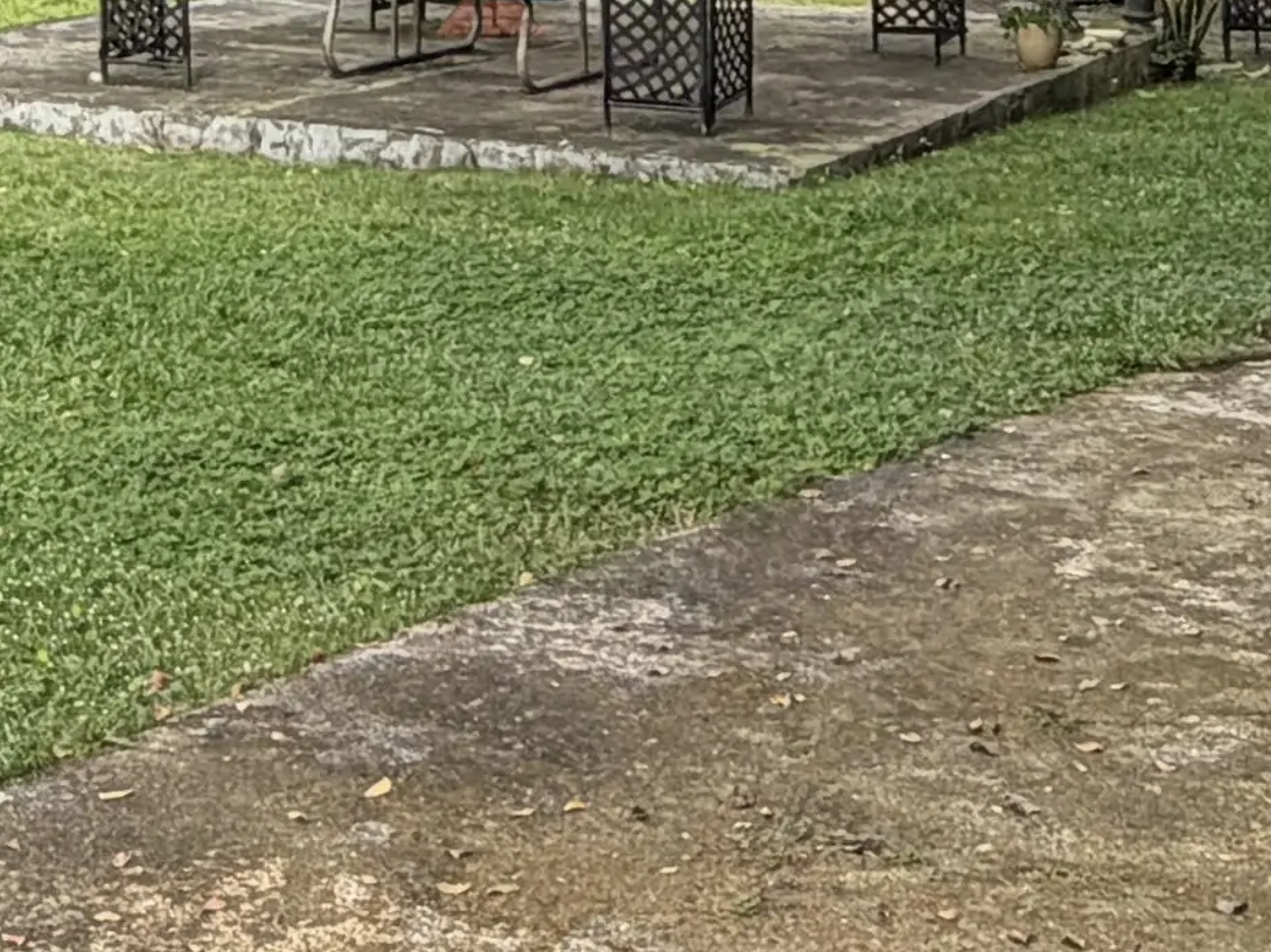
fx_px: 3157
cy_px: -452
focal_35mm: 86
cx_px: 653
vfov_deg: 15.8
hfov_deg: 22.8
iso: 25
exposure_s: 1/770
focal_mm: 2.22
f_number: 2.2
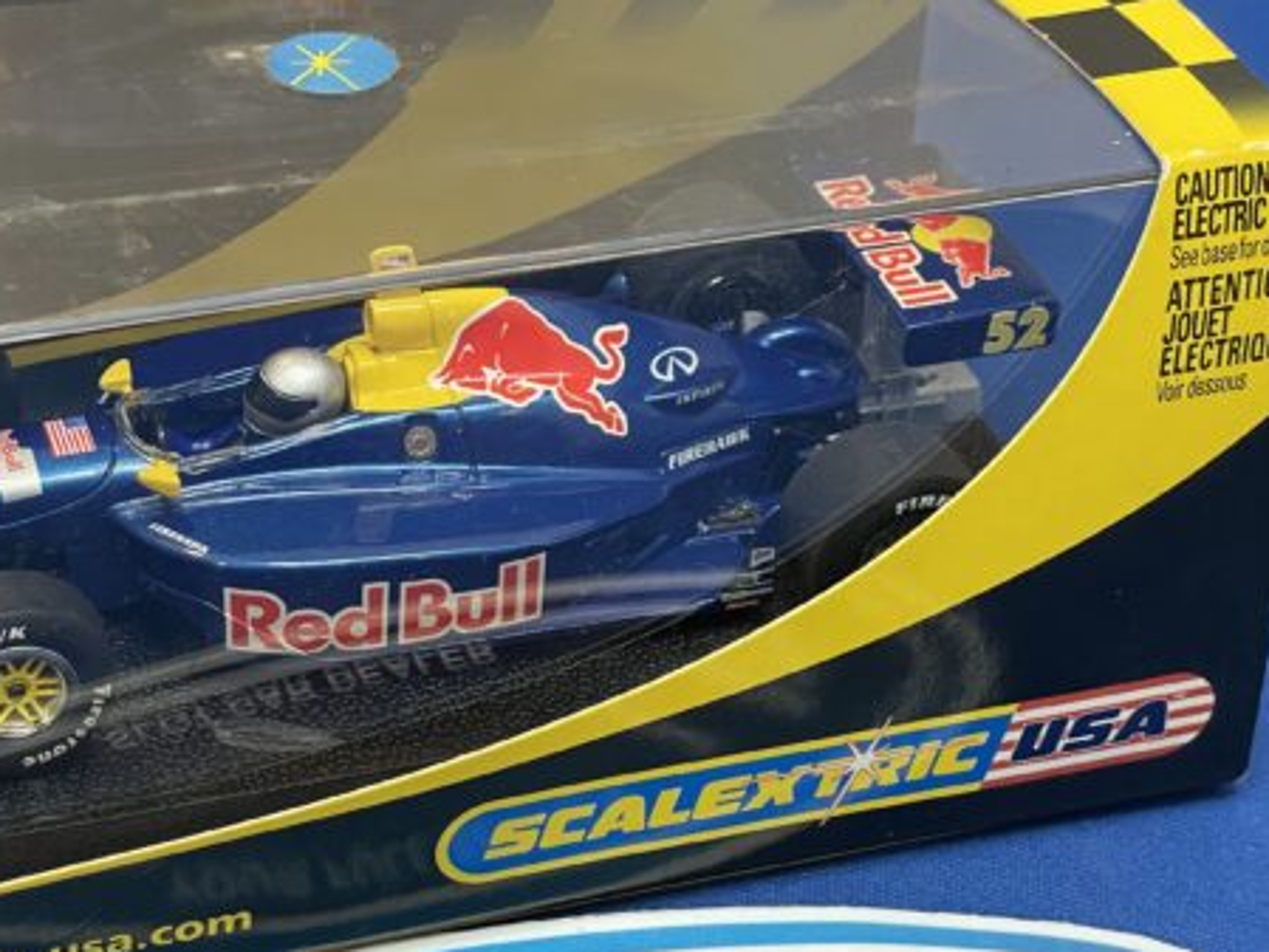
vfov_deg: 16.6
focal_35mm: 89
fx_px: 3264
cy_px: 542
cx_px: 373
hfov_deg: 21.9
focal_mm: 6
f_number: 2
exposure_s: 1/60
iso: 250
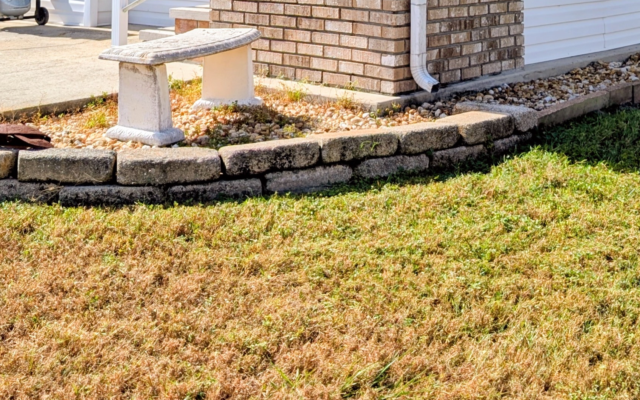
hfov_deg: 33.4
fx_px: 1064
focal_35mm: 61
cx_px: 359
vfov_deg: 19.4
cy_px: -144
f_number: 1.68
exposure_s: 1/1381
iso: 19
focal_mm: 6.9
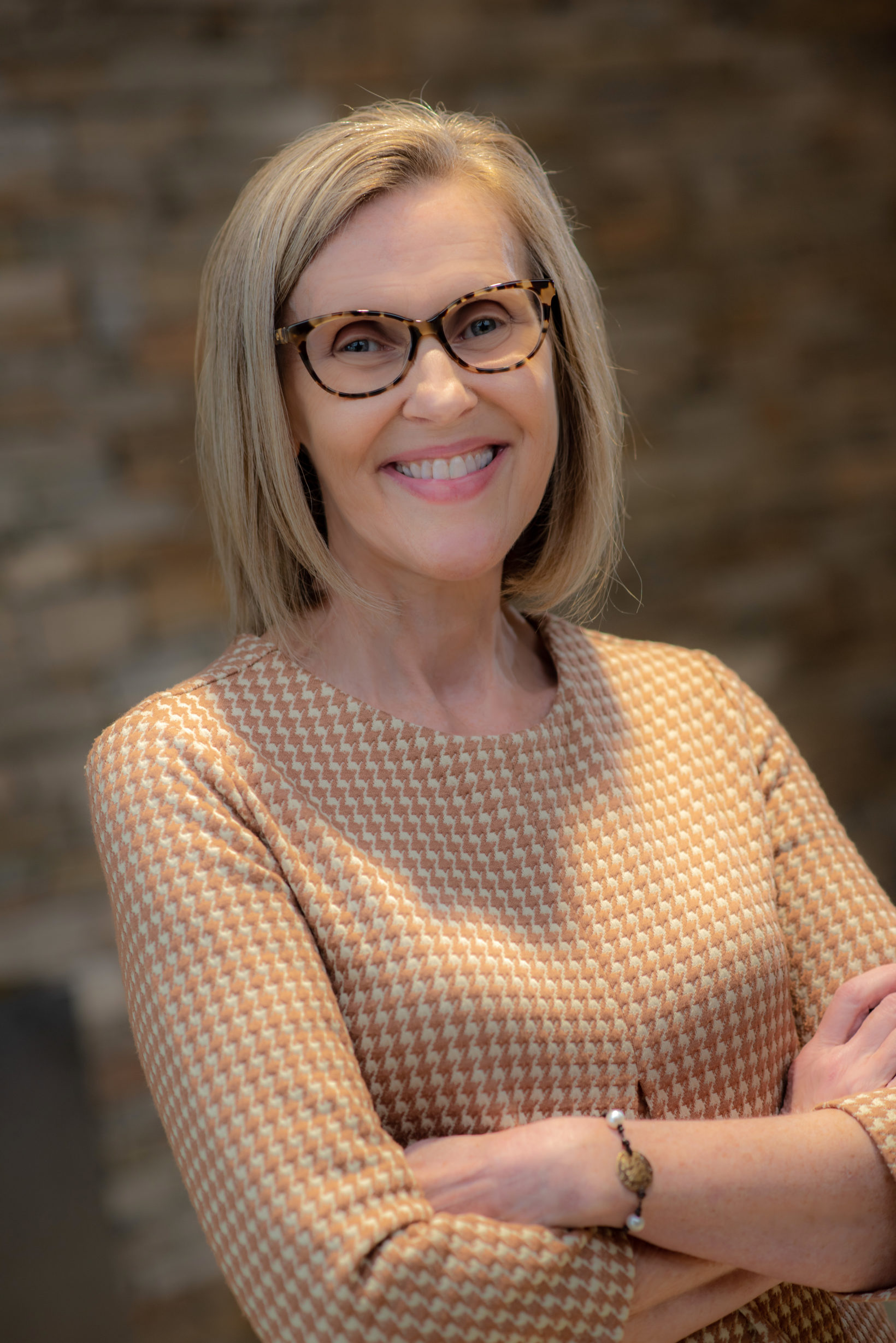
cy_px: 672
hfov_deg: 16.1
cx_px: 448
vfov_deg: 23.9
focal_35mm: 85
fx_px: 3170
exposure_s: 1/60
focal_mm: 85
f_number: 2.8
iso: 200
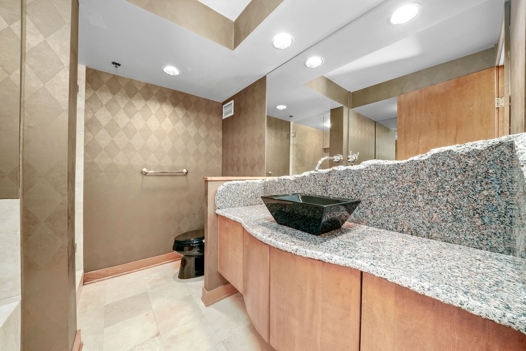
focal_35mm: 12
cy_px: 176
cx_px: 263
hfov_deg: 112.6
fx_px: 175
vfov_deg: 90.1
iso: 2500
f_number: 13
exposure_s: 1/3
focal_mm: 12
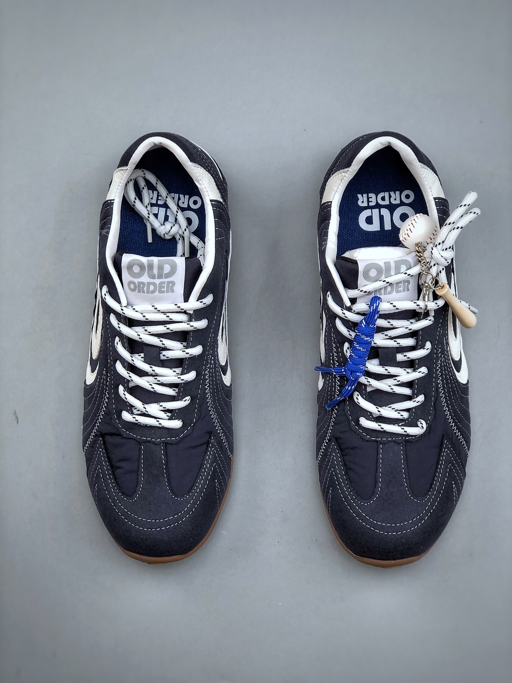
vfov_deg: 33.8
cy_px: 342
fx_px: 1124
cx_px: 256
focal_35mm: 57
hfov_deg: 25.7
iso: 25
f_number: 2.8
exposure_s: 1/50
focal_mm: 6.6
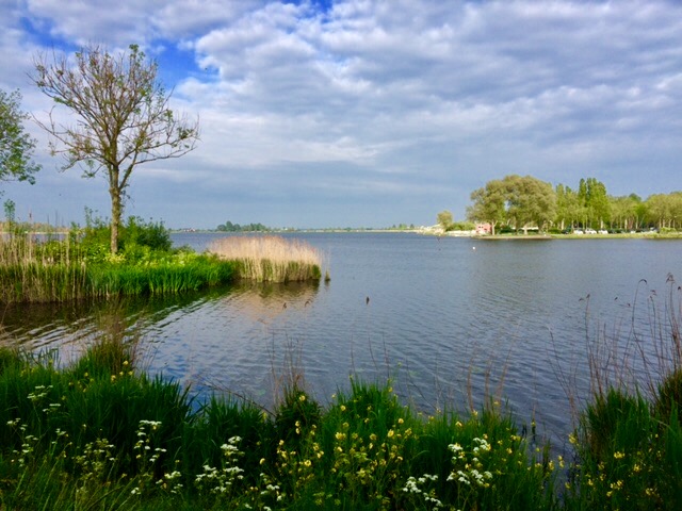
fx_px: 571
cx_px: 341
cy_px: 256
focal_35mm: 29
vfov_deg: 48.2
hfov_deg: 61.7
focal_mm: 4.15
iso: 32
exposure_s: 1/1282
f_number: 2.2
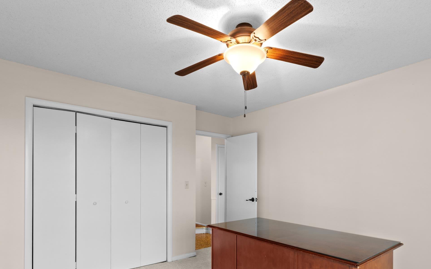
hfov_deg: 85.0
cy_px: 180
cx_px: 230
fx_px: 235
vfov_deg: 58.2
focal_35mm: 20
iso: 200
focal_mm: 10
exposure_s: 2.5
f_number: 9
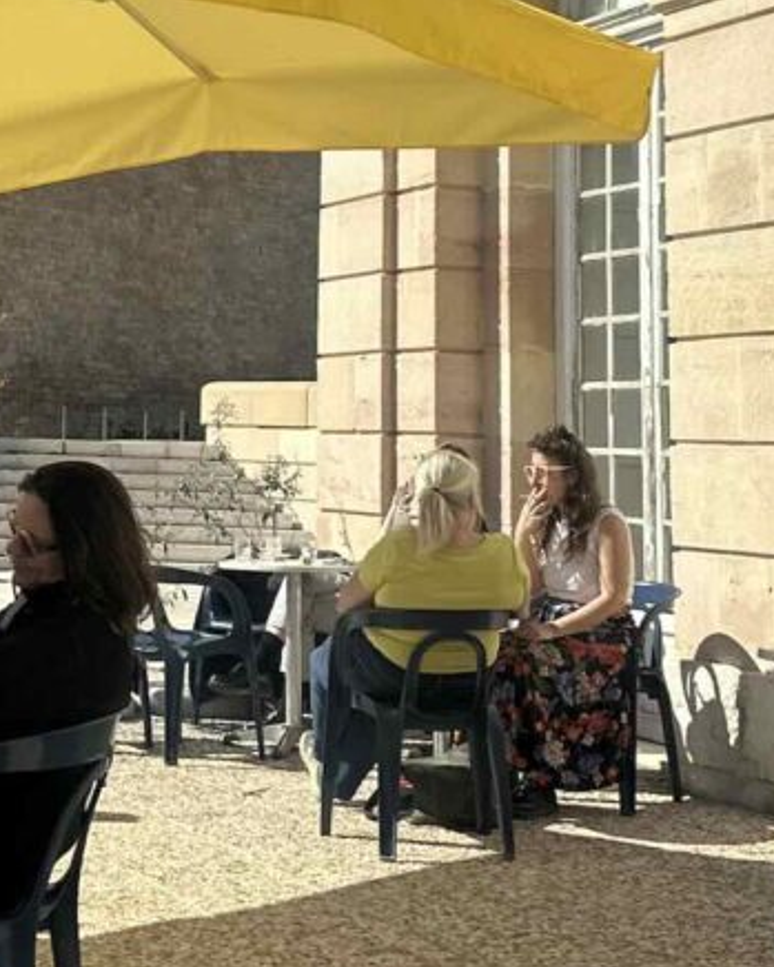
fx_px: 1574
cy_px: 104
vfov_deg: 32.5
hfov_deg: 26.3
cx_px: 761
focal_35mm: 55
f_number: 1.78
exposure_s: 1/8929
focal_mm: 6.86
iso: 80
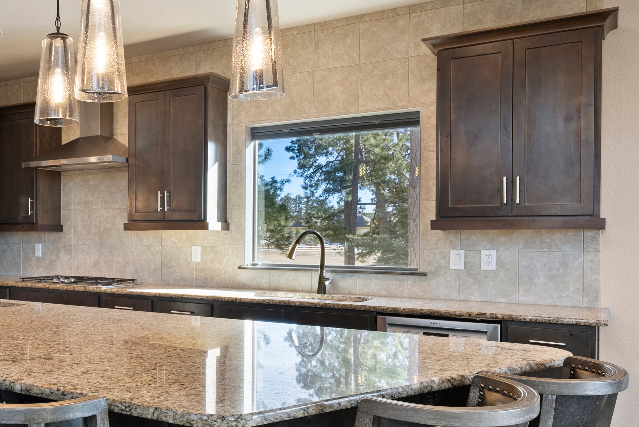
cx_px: 104
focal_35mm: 38
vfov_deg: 35.0
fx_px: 675
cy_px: 246
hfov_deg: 47.2
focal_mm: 22
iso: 500
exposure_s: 1/1.25
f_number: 9
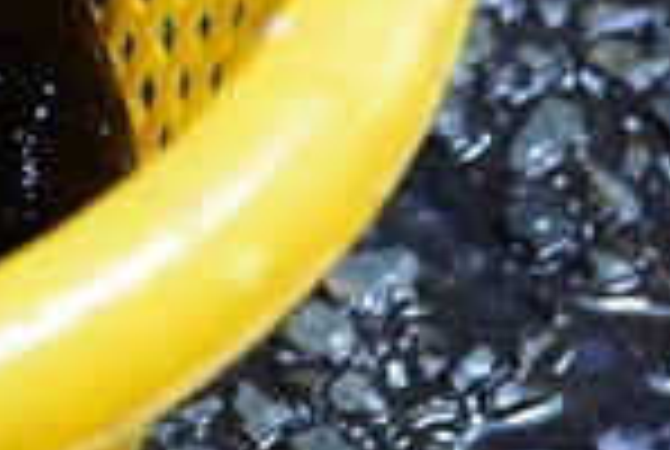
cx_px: -531
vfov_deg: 3.7
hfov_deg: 5.4
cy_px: -220
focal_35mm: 375
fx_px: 6993
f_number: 4
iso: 320
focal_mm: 86
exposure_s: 1/30
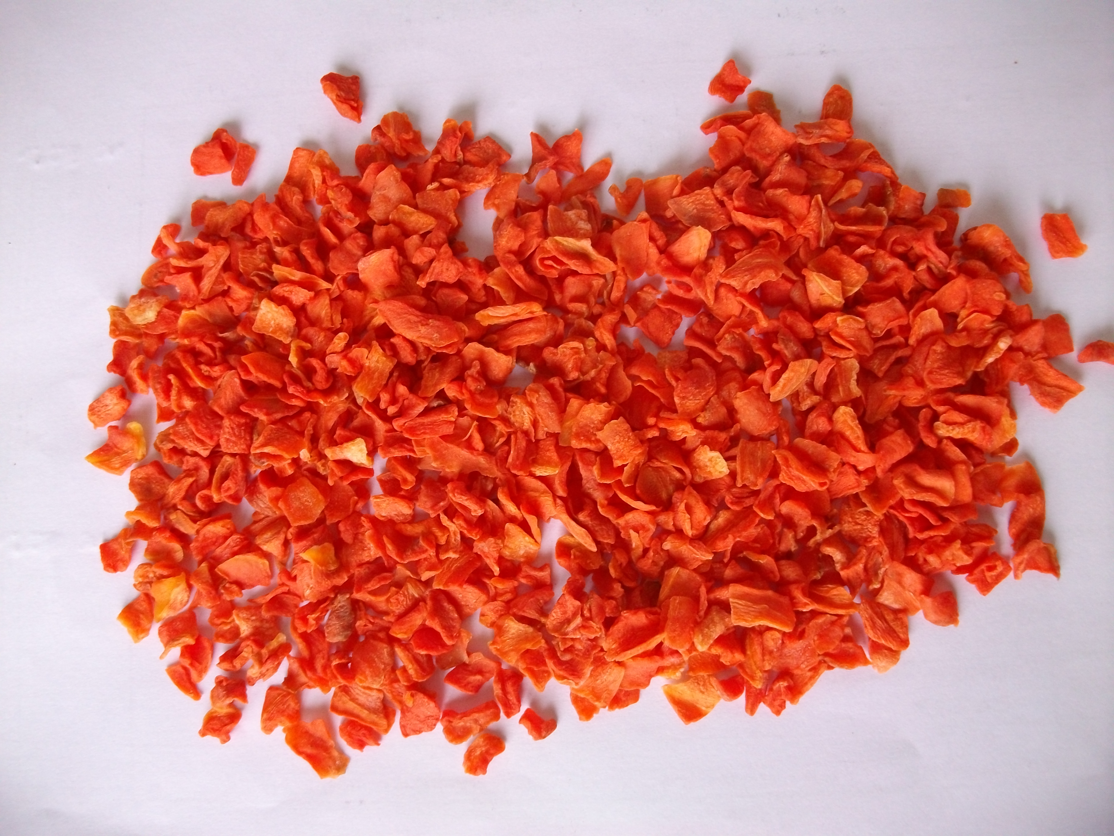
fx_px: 1030
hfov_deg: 56.8
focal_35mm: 32
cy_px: 418
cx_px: 557
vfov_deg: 44.2
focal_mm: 5.7
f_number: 2.9
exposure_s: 1/40
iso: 144
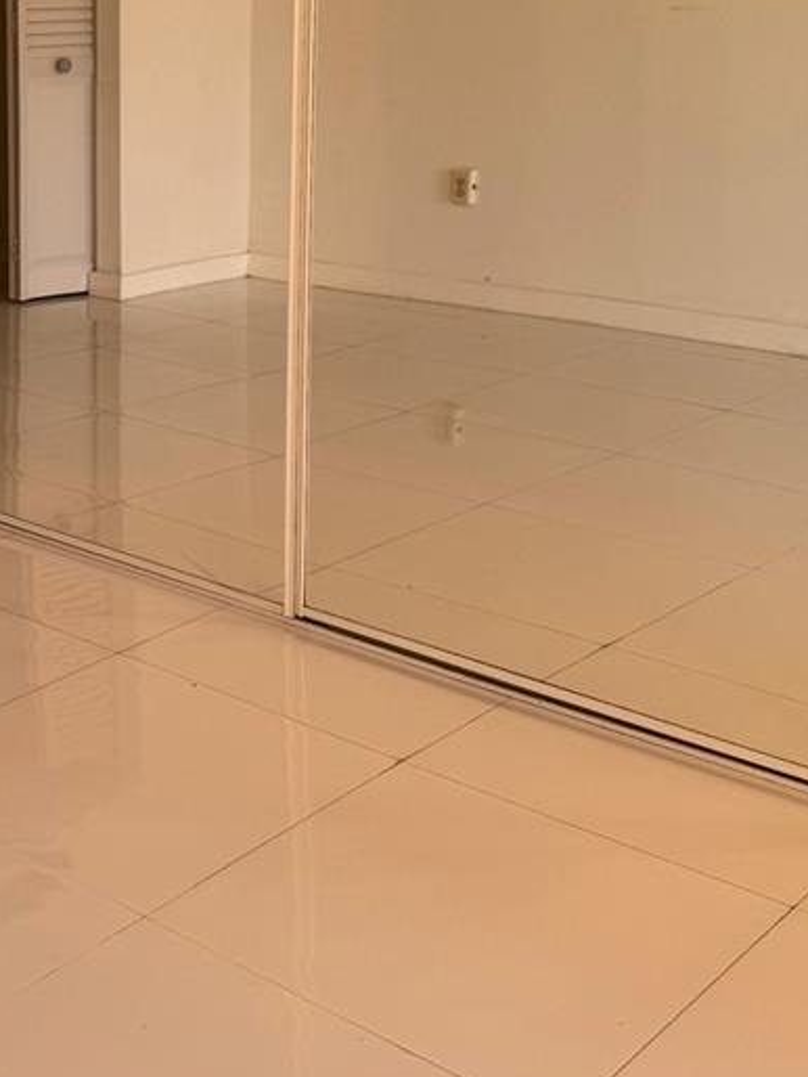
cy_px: 279
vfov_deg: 33.7
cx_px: 17
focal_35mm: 56
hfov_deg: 25.0
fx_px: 1741
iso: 80
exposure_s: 1/166
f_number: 1.78
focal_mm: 6.76
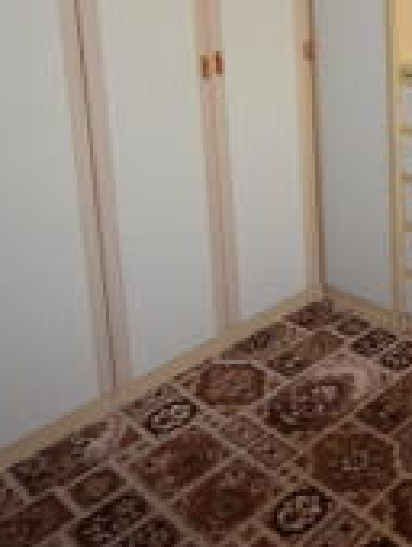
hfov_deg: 30.1
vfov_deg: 40.0
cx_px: 425
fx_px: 702
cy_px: 72
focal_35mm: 44
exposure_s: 1/80
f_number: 4.5
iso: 800
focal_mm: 11
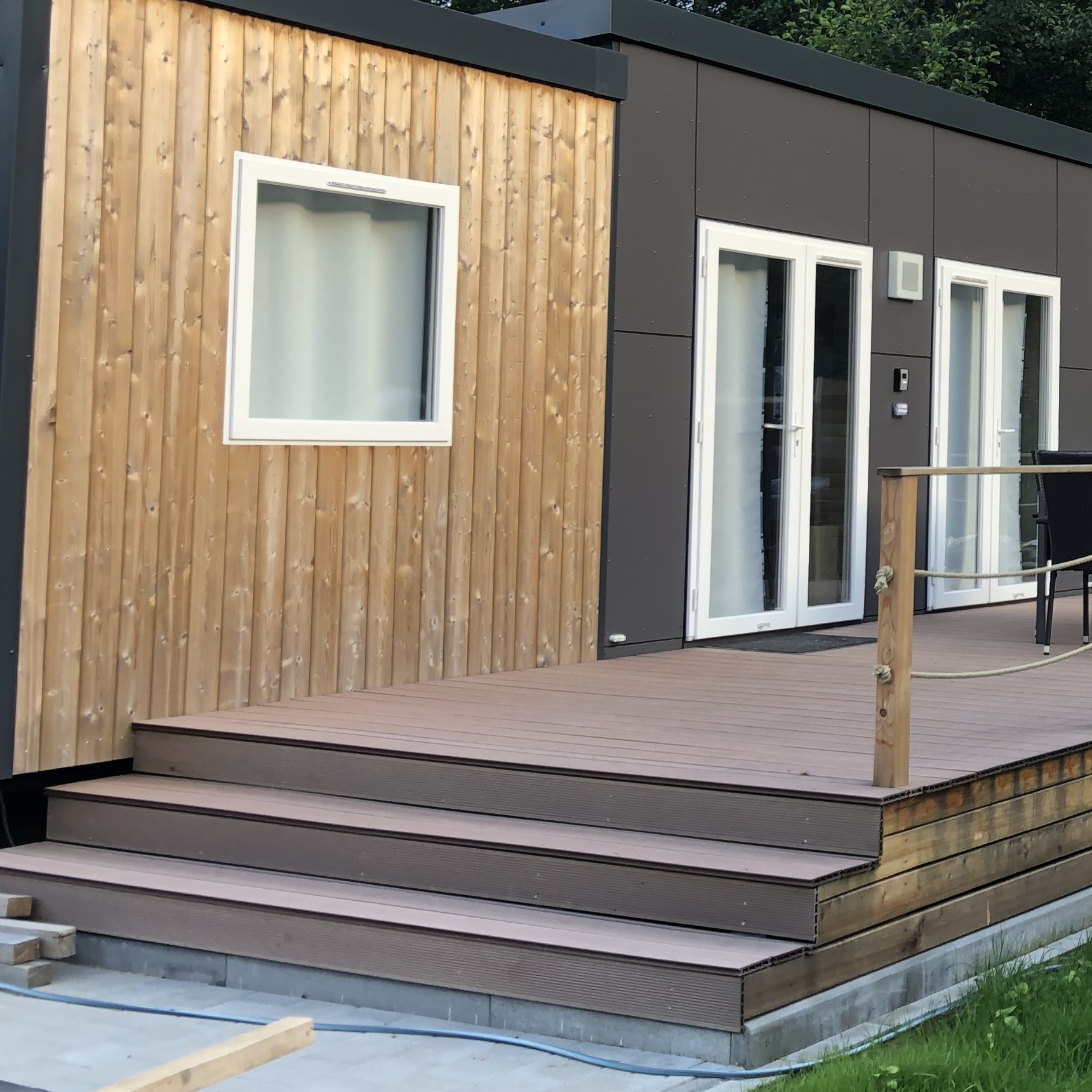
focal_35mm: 58
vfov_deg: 29.2
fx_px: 2070
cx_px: 1237
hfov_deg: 26.9
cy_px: 295
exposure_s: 1/120
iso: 64
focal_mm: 3.99
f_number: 1.8
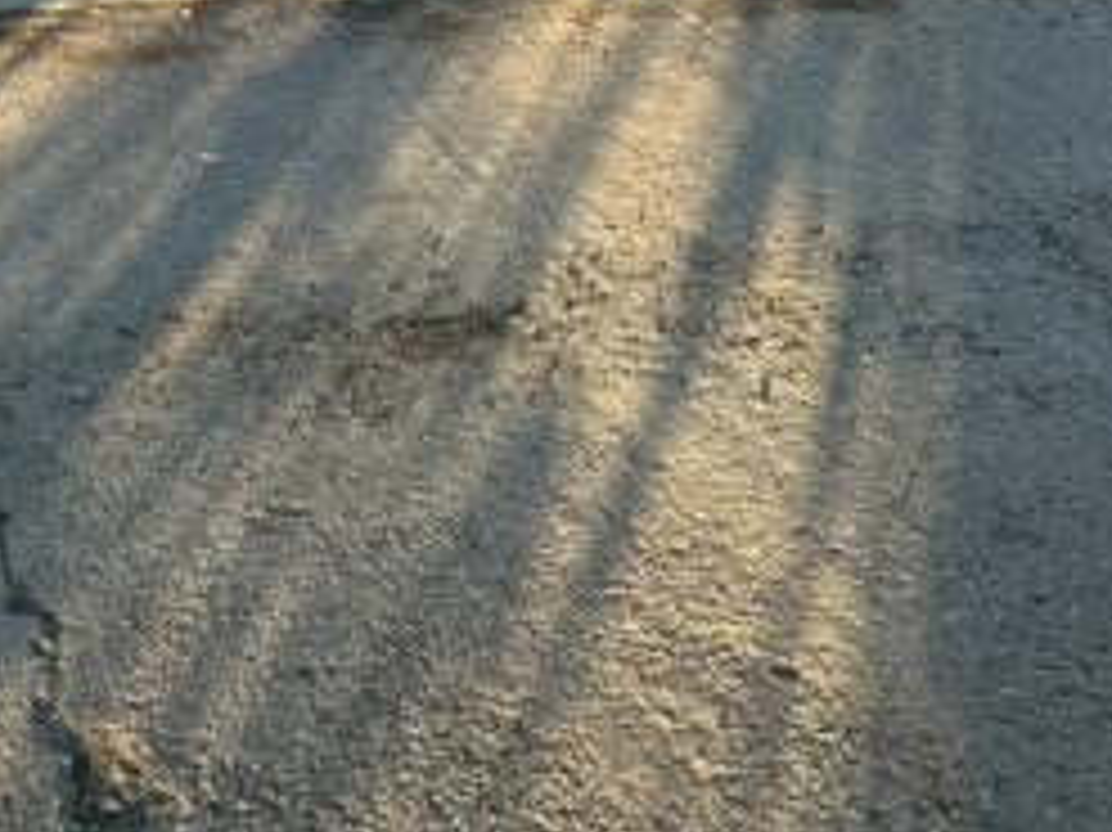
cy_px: -702
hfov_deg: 27.8
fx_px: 2183
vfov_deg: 17.3
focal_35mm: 68
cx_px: 171
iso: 40
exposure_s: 1/387
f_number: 2.2
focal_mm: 2.22
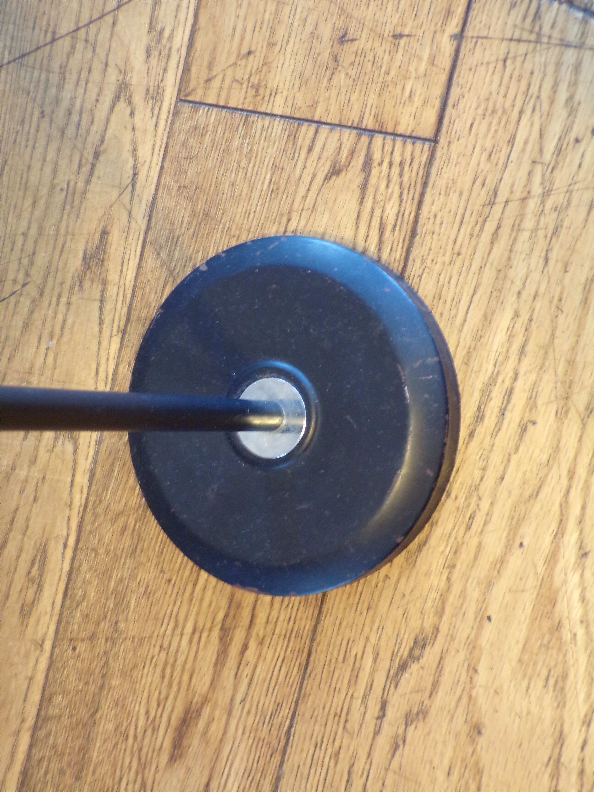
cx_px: 297
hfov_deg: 34.3
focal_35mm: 42
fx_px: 961
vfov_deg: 44.8
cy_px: 396
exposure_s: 1/9
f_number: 3.4
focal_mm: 7.6
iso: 400
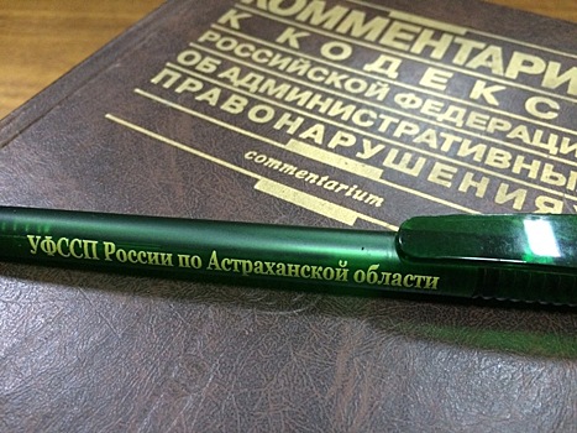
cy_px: 216
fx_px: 483
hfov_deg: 61.7
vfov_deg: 48.2
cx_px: 288
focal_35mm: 29
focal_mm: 4.15
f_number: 2.2
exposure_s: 1/25
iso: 250
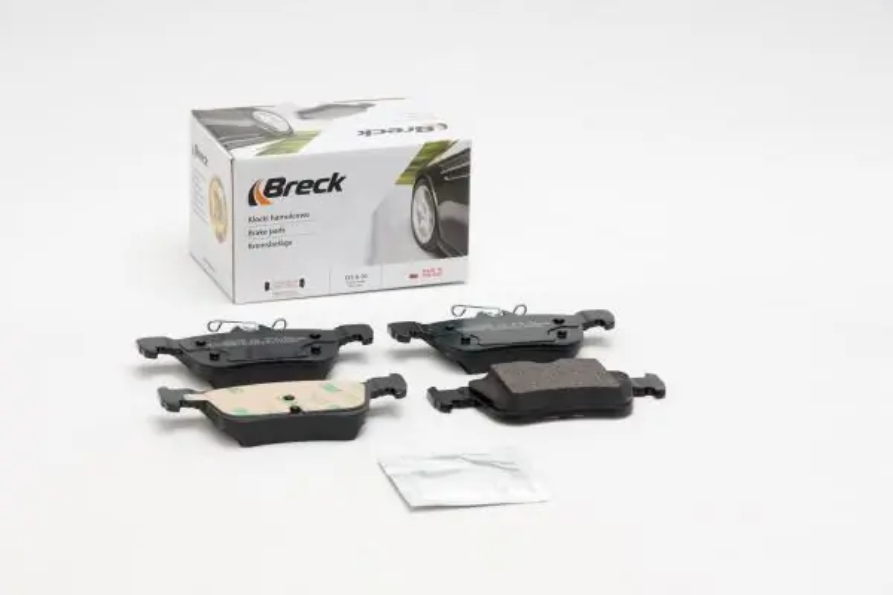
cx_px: 446
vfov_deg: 15.2
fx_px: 2232
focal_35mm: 90
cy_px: 298
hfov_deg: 22.6
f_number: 11
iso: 100
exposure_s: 1/200
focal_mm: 60
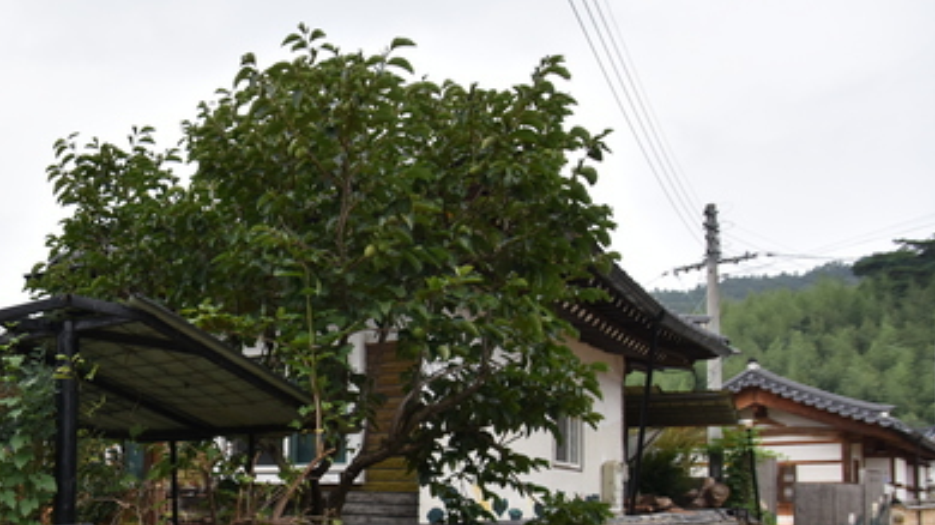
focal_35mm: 32
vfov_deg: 34.8
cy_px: 461
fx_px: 793
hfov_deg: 54.0
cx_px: 110
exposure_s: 1/2000
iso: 400
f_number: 5.6
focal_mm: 17
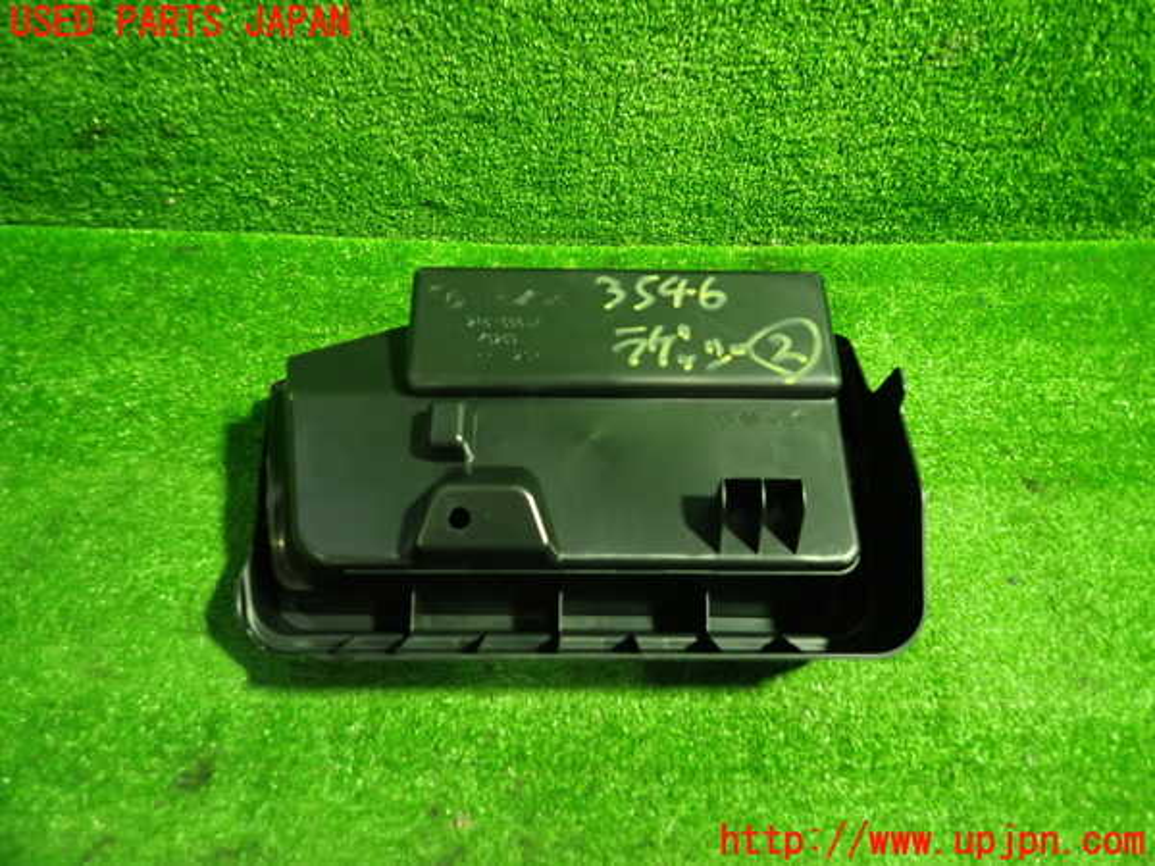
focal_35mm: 25
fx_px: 834
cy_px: 433
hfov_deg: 69.4
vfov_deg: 54.9
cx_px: 578
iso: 500
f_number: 2
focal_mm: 4.5
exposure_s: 1/30
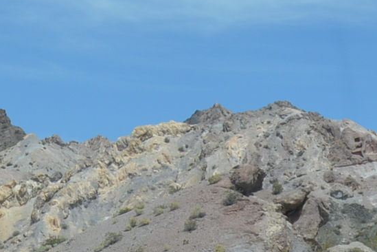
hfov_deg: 10.4
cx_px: 65
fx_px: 2063
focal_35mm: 197
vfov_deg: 6.9
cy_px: -1
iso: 100
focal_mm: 24
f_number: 8
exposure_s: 1/250
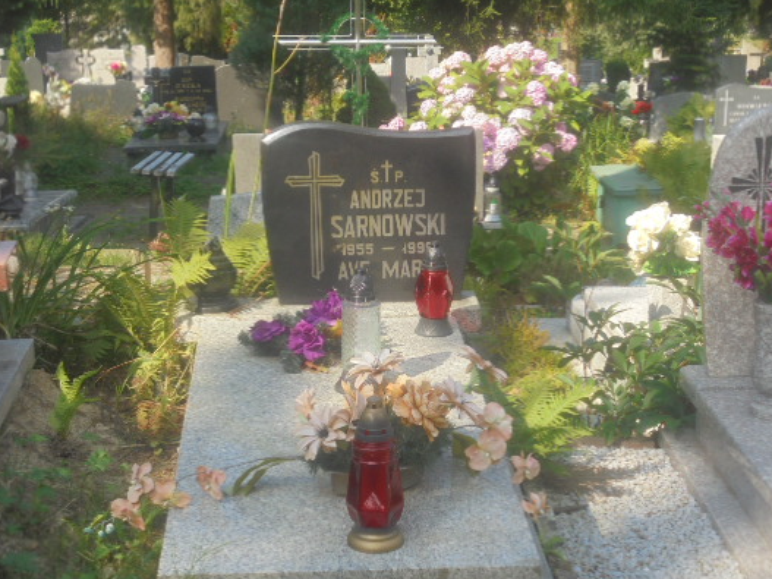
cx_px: 390
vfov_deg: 21.6
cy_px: 347
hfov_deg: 28.6
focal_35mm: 68
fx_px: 1516
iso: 100
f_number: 5.2
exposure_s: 1/250
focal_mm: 10.1
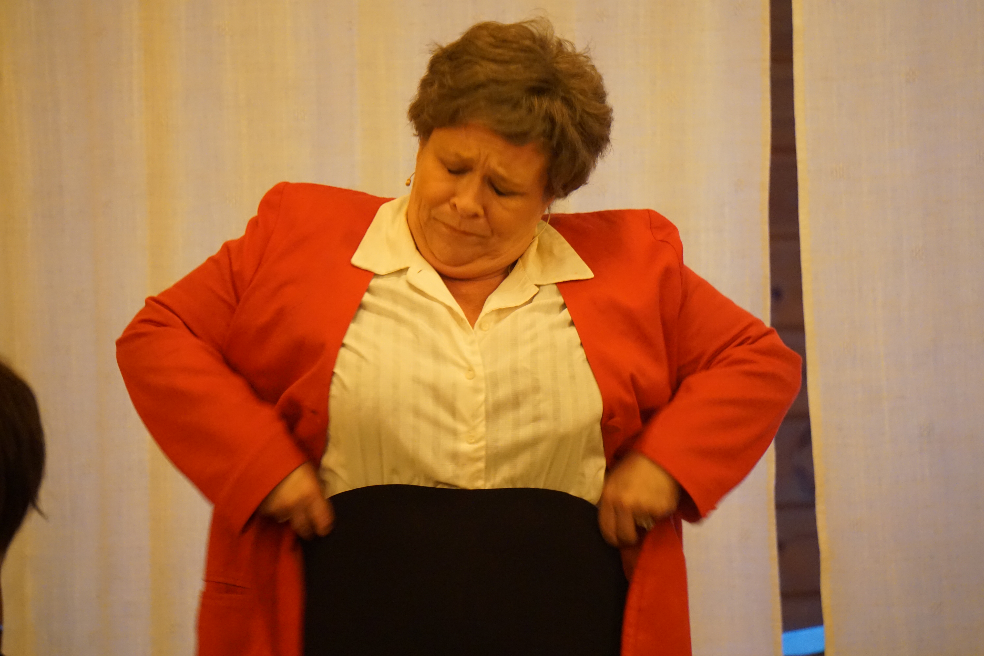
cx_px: 492
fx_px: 6764
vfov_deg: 5.6
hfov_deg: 8.3
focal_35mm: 248
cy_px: 328
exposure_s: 1/25
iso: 3200
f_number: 6.3
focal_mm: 165
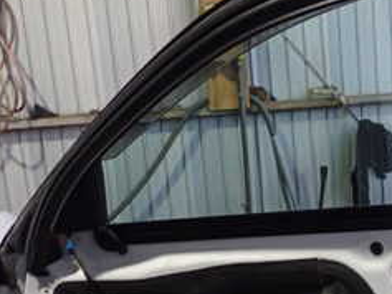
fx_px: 861
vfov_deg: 19.0
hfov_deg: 24.6
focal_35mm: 76
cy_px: 268
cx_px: 377
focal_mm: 5.4
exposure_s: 1/30
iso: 400
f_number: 2.3
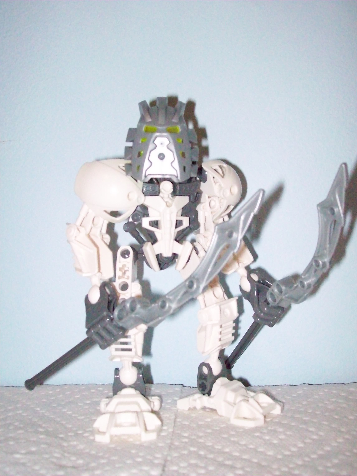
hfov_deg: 32.2
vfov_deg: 42.1
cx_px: 178
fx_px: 619
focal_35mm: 45
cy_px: 238
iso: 800
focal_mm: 7.6
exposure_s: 1/147
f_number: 3
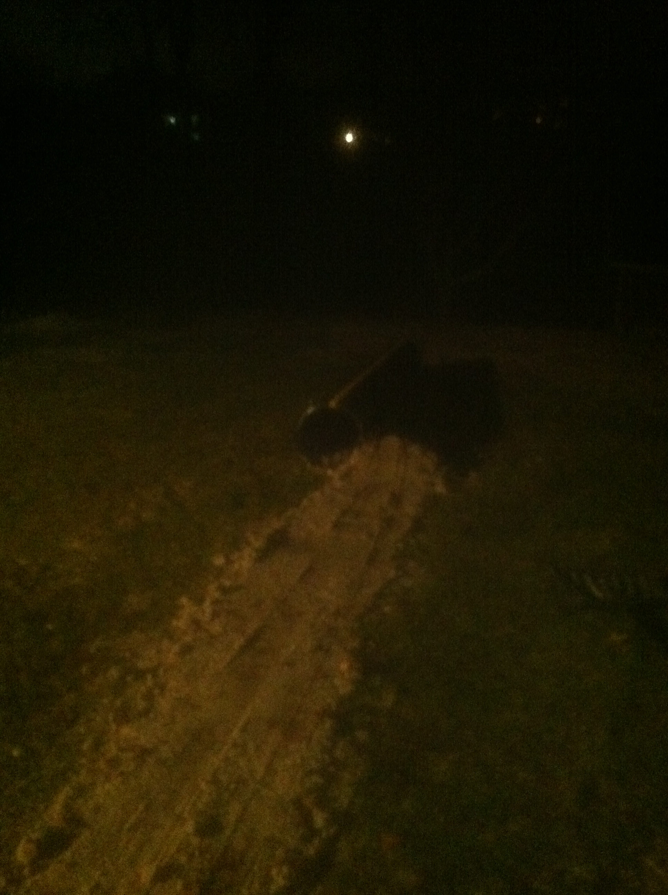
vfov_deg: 52.7
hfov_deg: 40.6
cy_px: 448
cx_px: 334
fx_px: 903
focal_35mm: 35
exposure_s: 1/15
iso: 1000
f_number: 2.8
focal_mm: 3.85
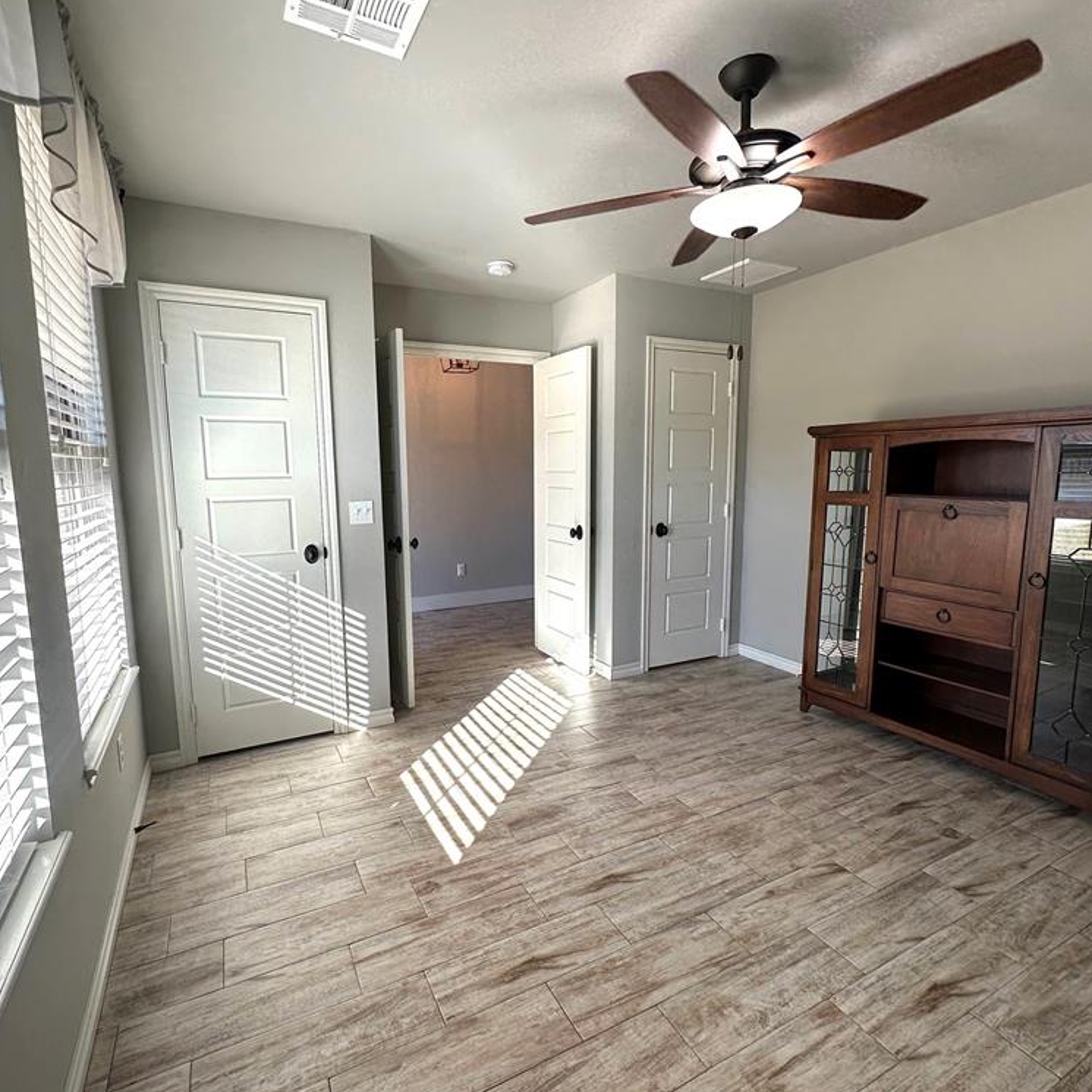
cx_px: 514
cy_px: 547
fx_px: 607
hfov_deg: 83.9
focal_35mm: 17
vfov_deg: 84.0
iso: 50
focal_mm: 2.22
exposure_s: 1/120
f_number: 2.2
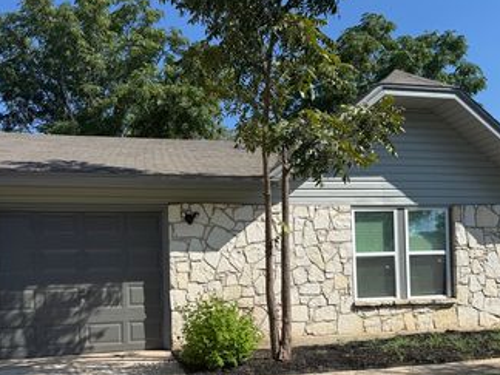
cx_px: 224
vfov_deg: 37.9
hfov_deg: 50.1
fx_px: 534
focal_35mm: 37
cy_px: 269
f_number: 1.78
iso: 80
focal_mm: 6.76
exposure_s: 1/5319
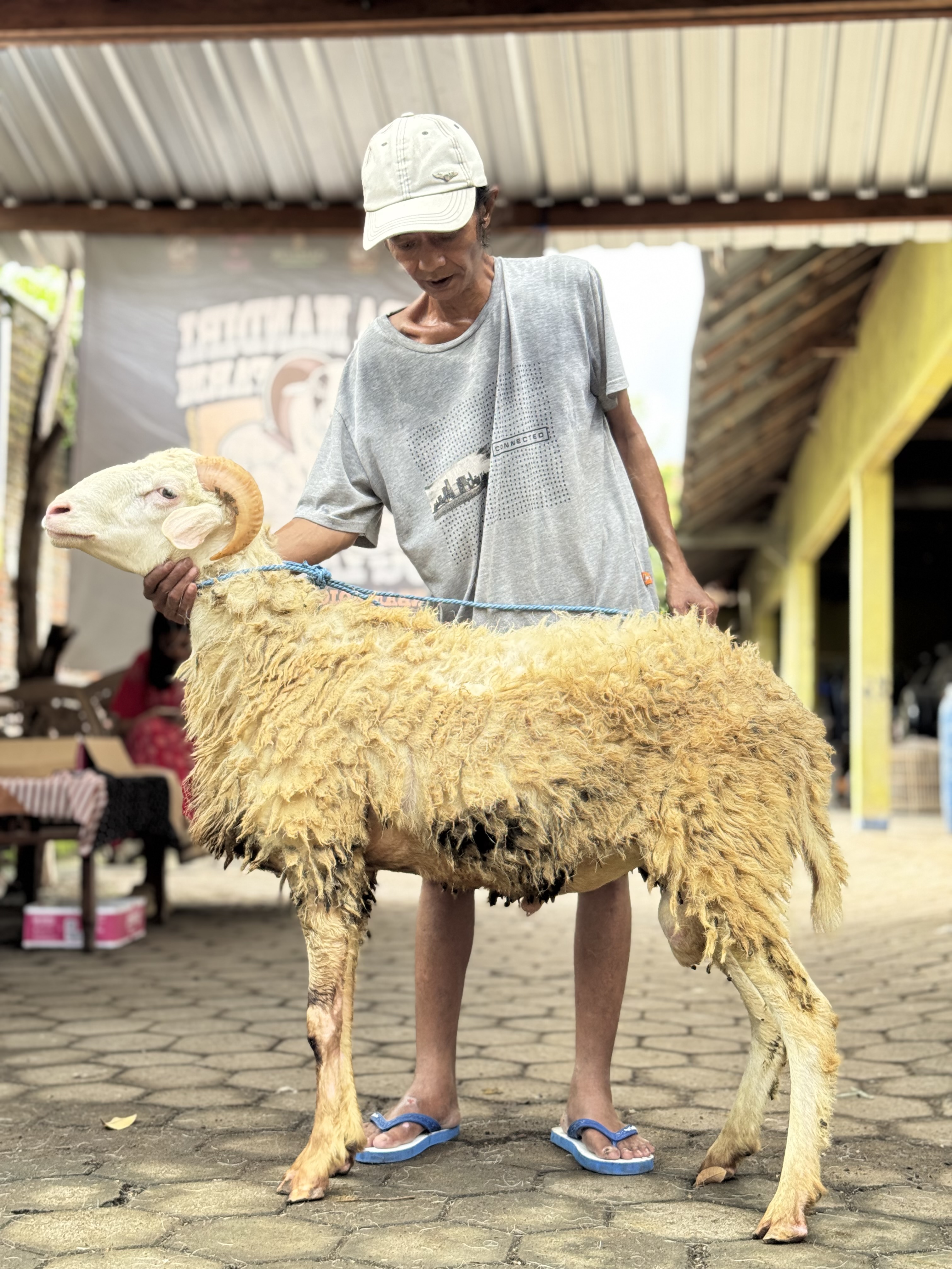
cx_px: 476
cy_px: 634
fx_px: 1760
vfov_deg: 39.7
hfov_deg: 30.3
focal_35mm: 48
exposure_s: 1/121
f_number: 1.78
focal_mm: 6.76
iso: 80
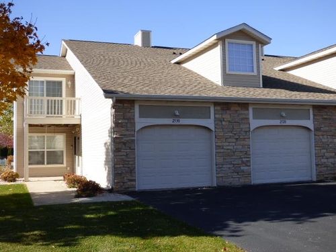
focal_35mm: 43
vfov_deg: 33.6
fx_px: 417
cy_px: 126
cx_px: 168
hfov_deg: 43.9
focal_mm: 7.37
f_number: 3.6
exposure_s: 1/640
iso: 100
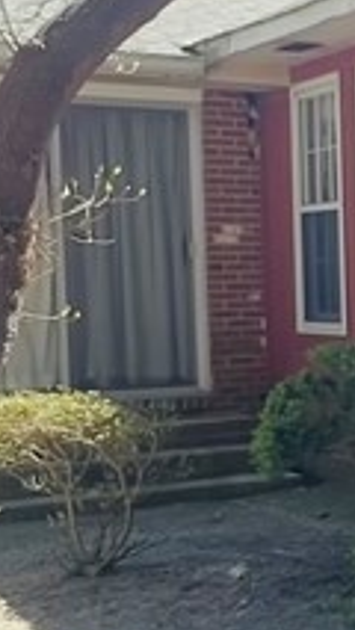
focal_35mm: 68
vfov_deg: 30.9
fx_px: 1137
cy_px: 385
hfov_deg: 14.2
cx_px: 757
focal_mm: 1.57
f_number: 1.8
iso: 32
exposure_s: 1/201
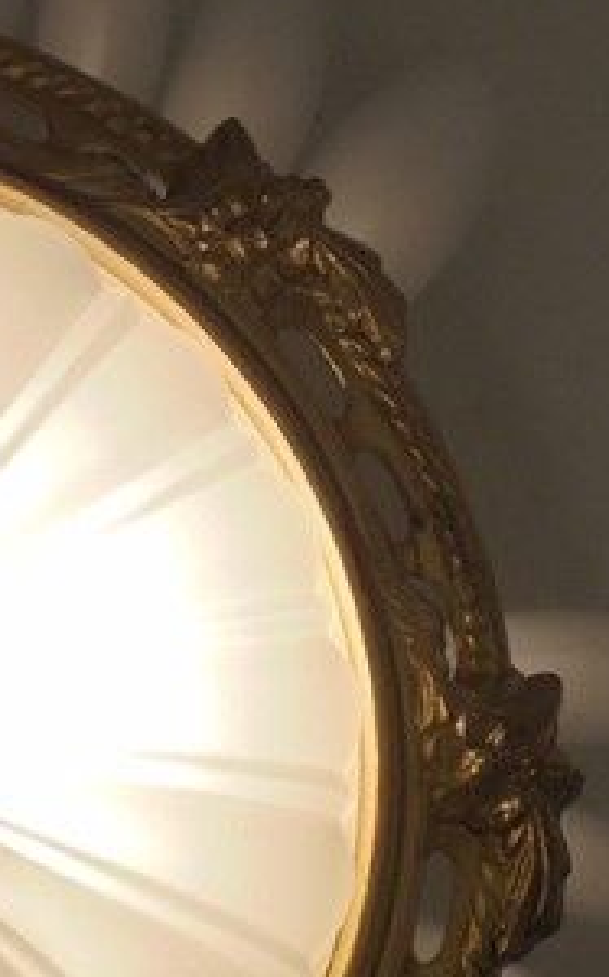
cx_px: -293
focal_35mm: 121
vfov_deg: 17.1
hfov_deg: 10.5
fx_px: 3219
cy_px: 800
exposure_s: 1/250
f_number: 4.2
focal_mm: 6.9
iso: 100
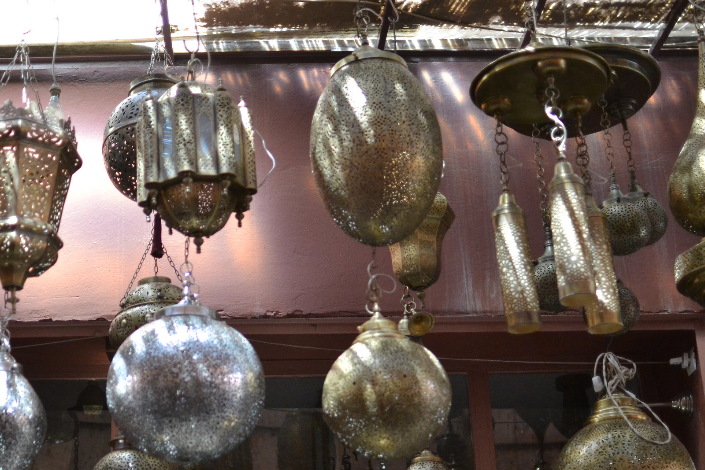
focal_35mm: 54
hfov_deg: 36.5
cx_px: 241
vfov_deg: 24.9
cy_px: 323
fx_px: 1058
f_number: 1.8
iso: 1600
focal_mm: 24
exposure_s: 1/1000
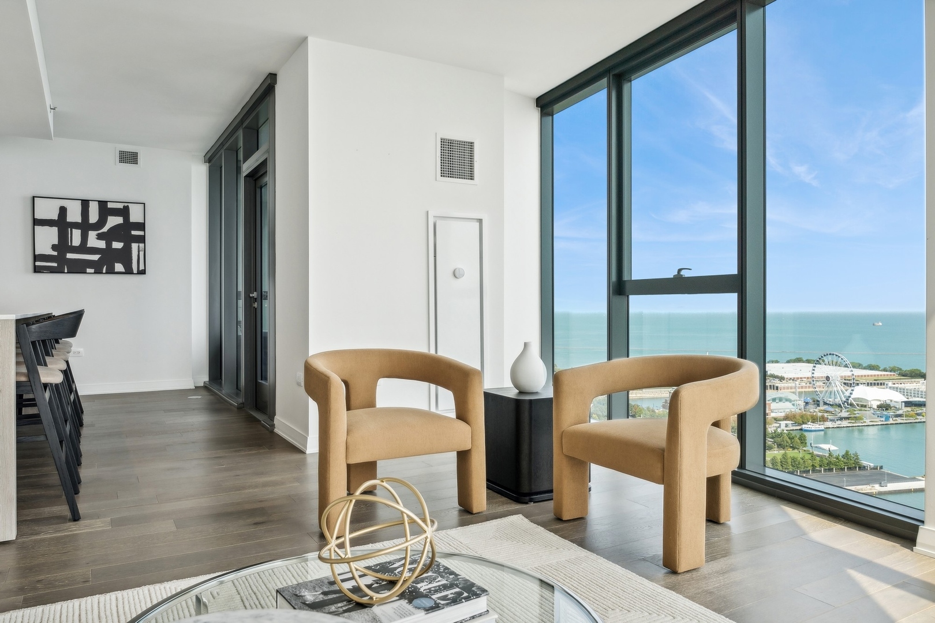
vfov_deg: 53.1
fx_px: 623
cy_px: 312
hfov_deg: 73.7
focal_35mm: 24
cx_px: 468
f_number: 7.1
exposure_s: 1/160
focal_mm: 16
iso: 320
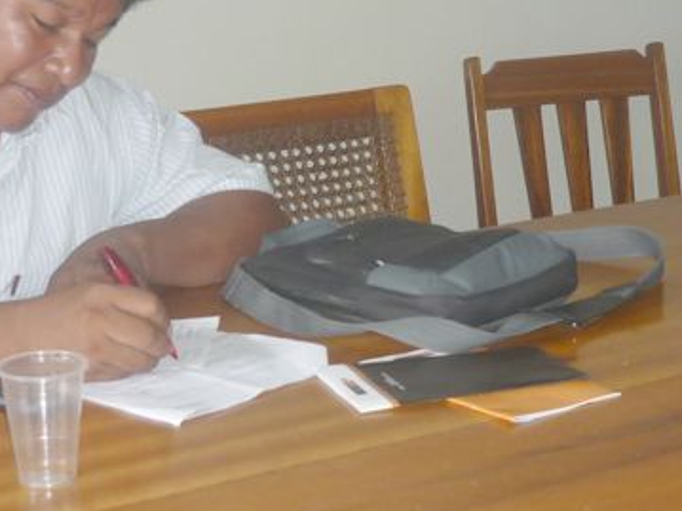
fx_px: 1812
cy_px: 87
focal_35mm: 92
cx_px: 416
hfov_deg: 21.3
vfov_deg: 15.9
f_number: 2.8
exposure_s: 1/30
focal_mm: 5.5
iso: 160
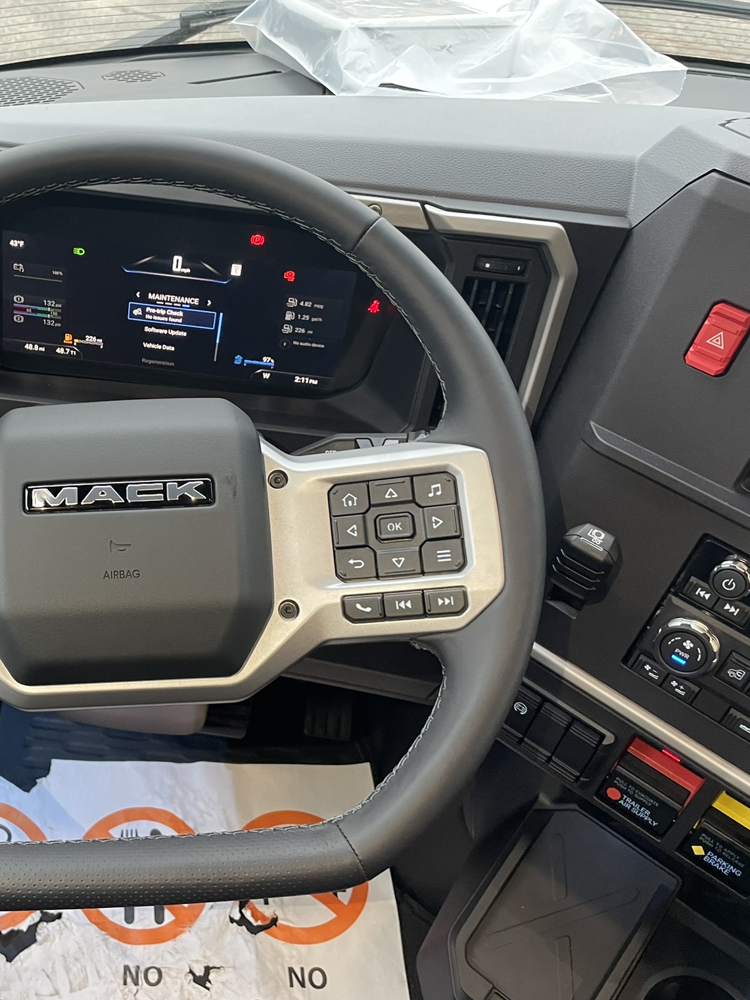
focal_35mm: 35
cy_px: 498
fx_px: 1011
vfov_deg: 52.6
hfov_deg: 39.0
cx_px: 142
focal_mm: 4.2
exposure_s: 1/49
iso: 160
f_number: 1.6
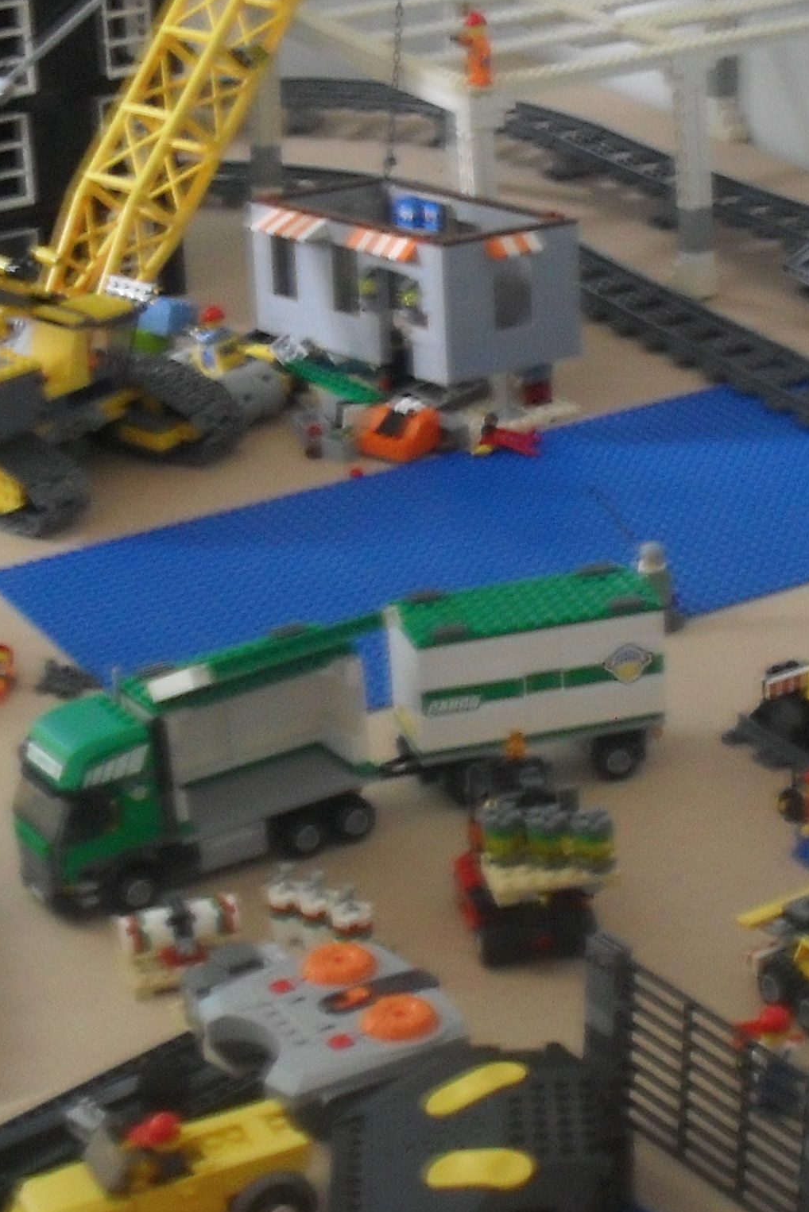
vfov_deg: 23.3
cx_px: 659
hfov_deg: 15.6
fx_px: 2931
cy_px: 804
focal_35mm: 87
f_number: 3.2
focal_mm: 6.3
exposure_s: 1/6
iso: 200
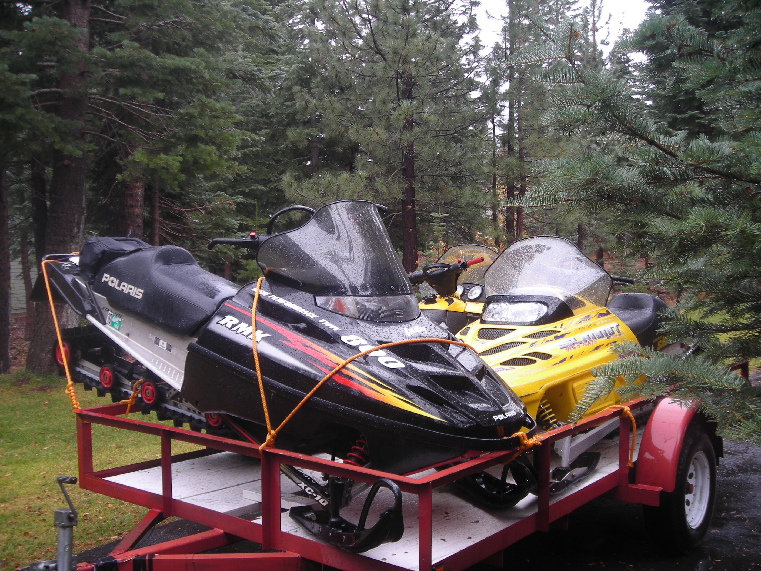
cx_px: 380
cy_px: 286
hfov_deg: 49.0
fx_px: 835
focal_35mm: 38
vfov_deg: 37.7
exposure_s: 1/31.2
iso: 50
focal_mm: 6.3
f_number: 3.2
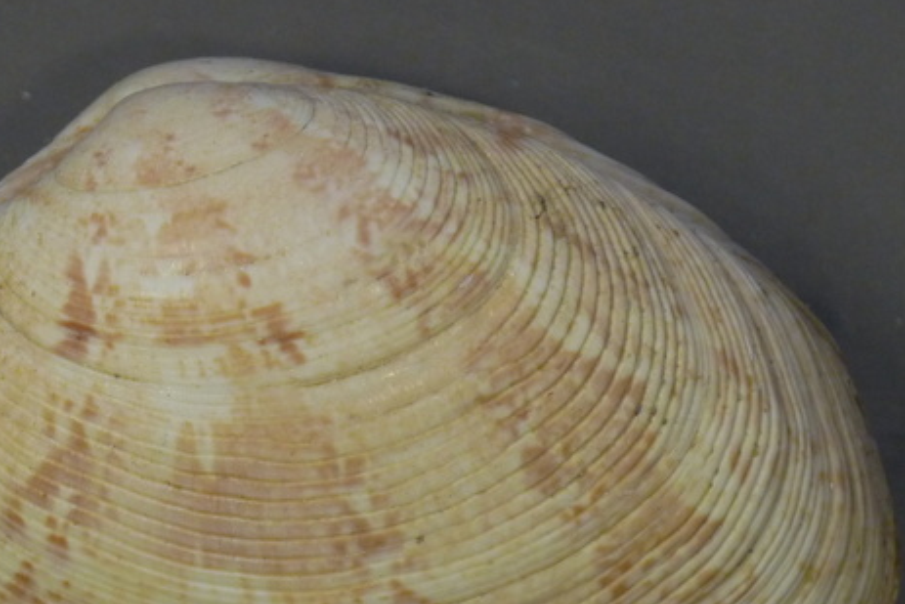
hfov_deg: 3.5
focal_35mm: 595
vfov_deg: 2.3
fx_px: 14961
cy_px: 433
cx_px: 311
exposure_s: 1/50
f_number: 3.7
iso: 250
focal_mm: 34.2
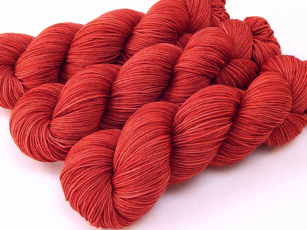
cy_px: 101
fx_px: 541
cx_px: 146
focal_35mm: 61
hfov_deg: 31.7
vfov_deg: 24.0
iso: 125
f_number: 3.6
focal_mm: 7.7
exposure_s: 1/30
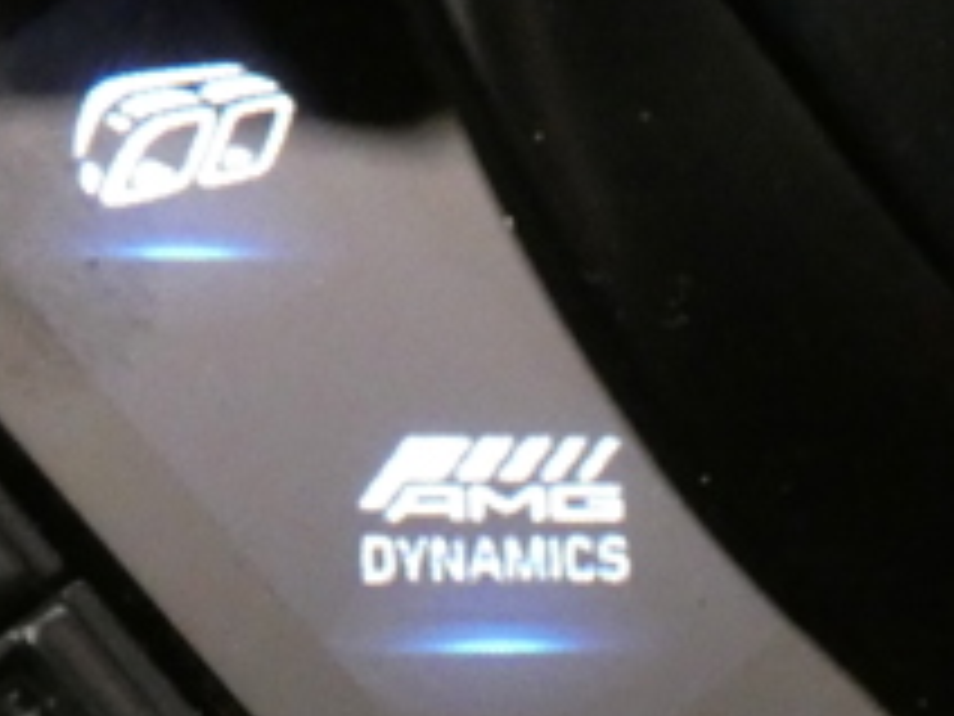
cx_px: 364
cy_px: 378
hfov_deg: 12.2
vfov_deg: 9.2
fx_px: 4465
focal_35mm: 162
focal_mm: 7.8
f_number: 3.7
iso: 1600
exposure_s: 1/15
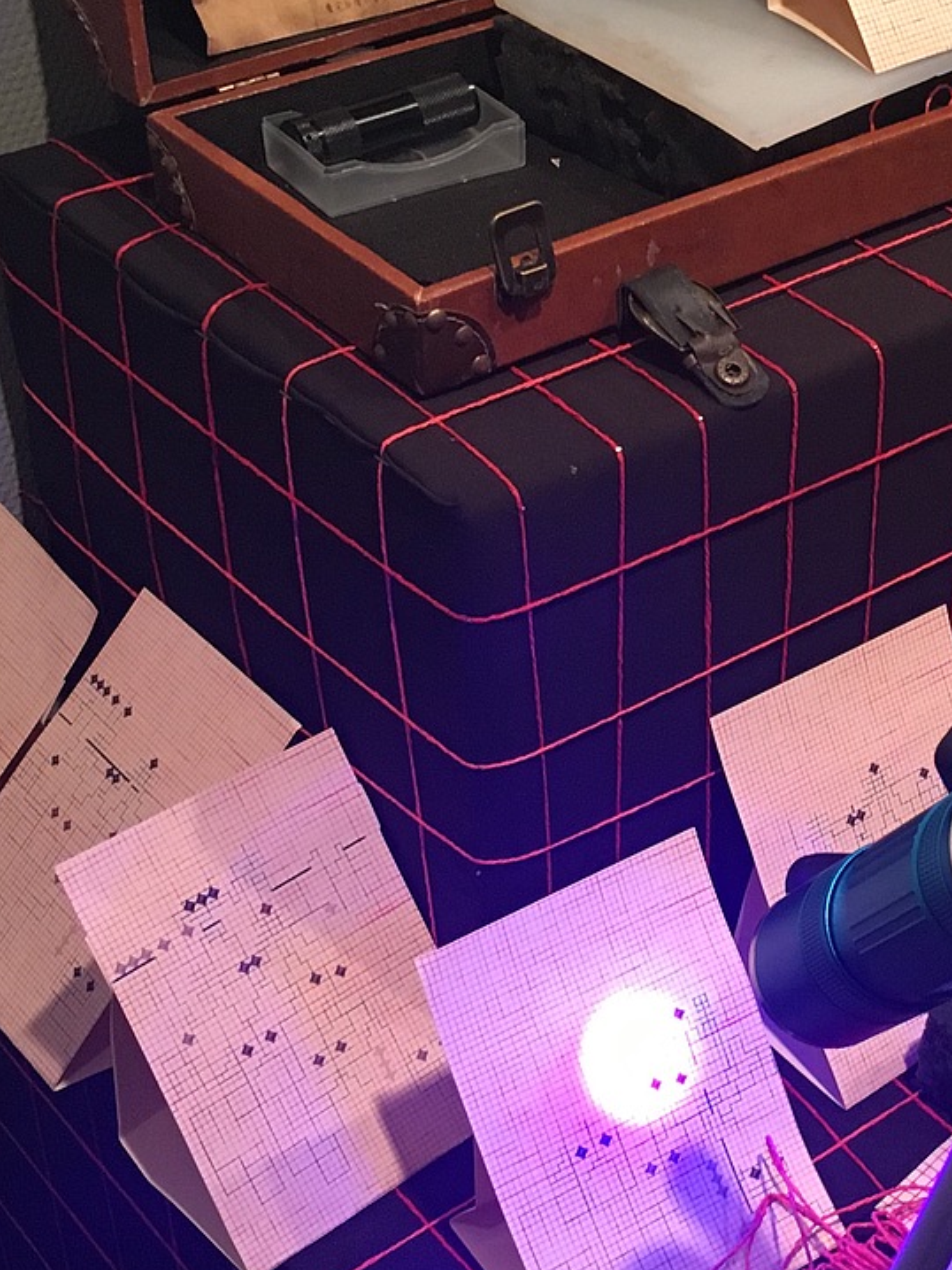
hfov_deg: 20.8
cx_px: 904
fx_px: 2529
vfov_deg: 28.2
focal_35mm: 69
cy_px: 676
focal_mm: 4.15
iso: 200
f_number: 2.2
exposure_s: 1/33
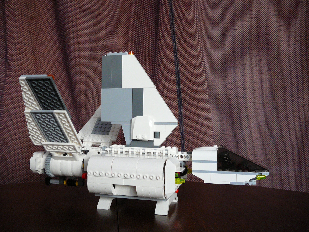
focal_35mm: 35
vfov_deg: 40.7
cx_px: 154
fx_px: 312
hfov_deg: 52.6
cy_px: 116
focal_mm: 5.2
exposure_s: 1/8
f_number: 2.8
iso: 200
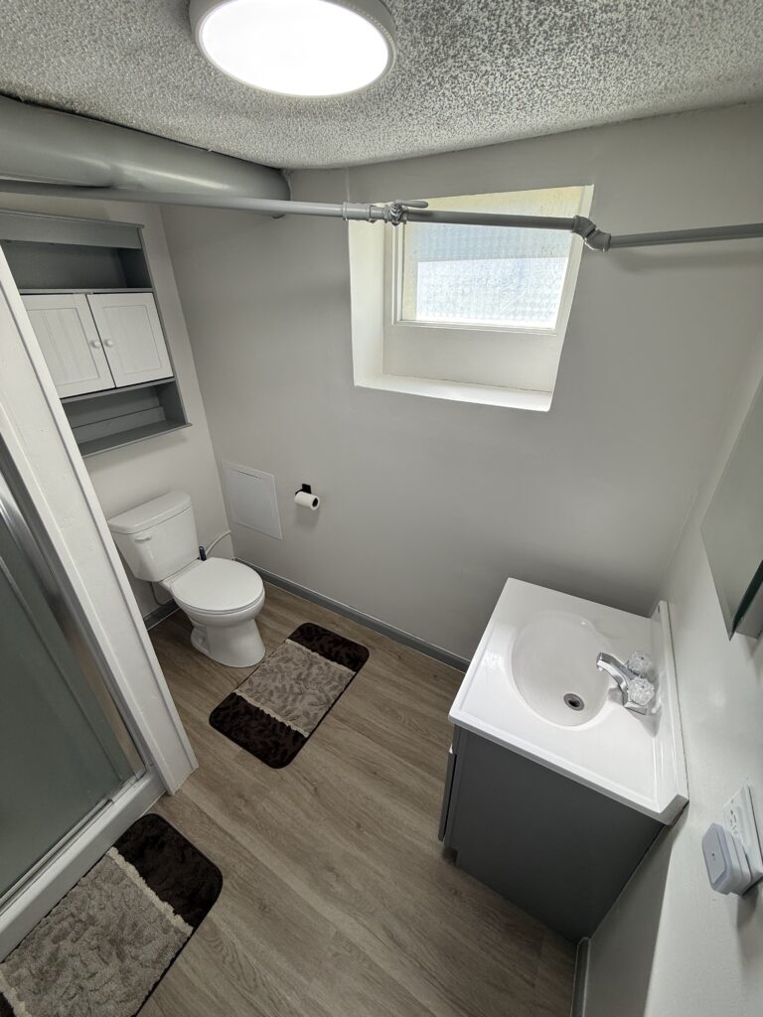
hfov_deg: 85.7
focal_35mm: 14
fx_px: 411
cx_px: 382
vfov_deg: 102.1
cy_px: 508
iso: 50
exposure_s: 1/120
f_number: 2.2
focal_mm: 2.22
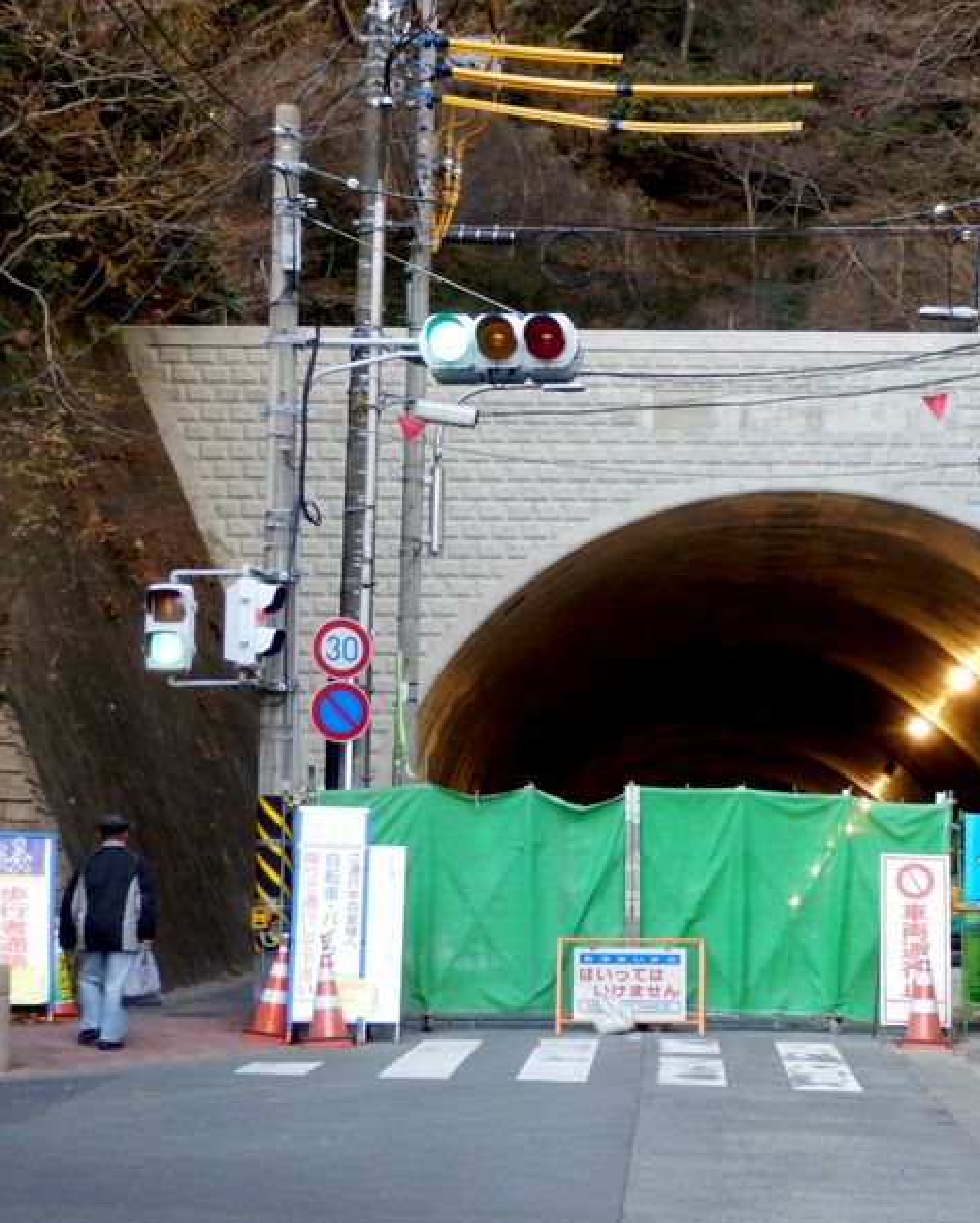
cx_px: 722
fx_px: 3623
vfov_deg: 19.2
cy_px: 617
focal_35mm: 100
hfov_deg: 15.3
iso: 500
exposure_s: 1/80
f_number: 4.9
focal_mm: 13.5
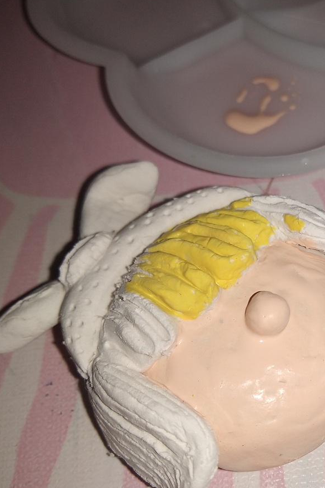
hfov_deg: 27.3
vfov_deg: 41.9
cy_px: 261
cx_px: 308
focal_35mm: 47
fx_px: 637
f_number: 2.2
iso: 50
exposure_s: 1/539
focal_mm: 3.69
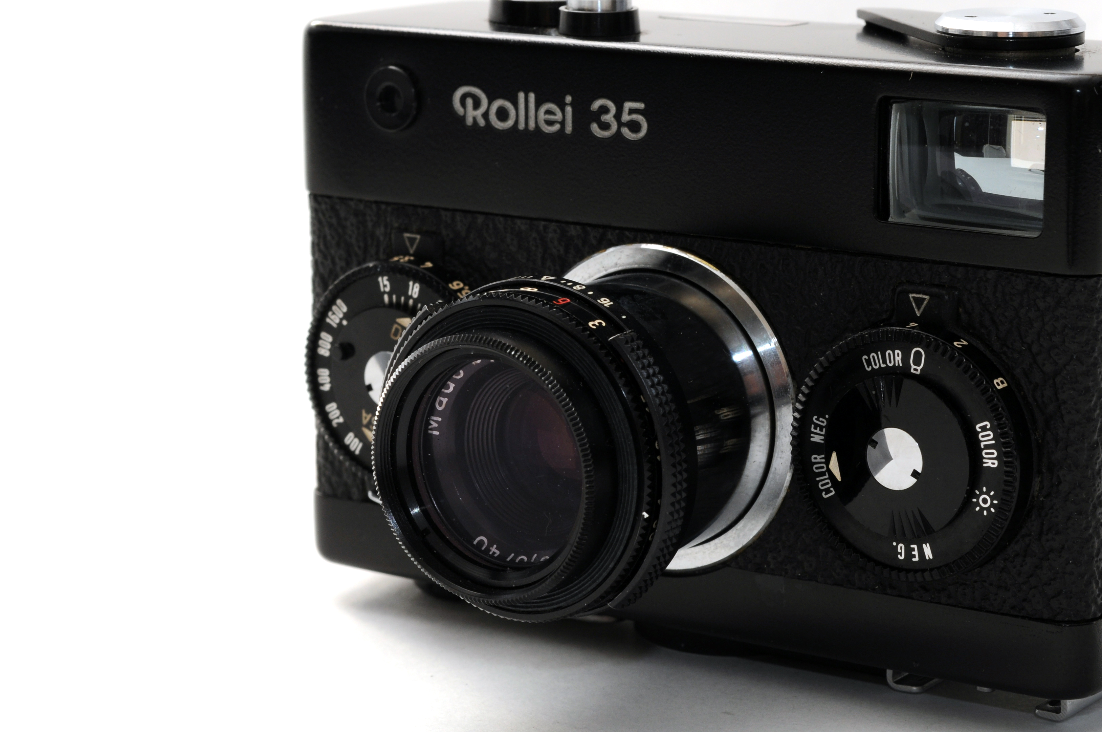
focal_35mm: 109
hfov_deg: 18.8
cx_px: 710
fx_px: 3322
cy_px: 321
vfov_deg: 12.6
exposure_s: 1/200
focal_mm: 55
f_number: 14
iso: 200
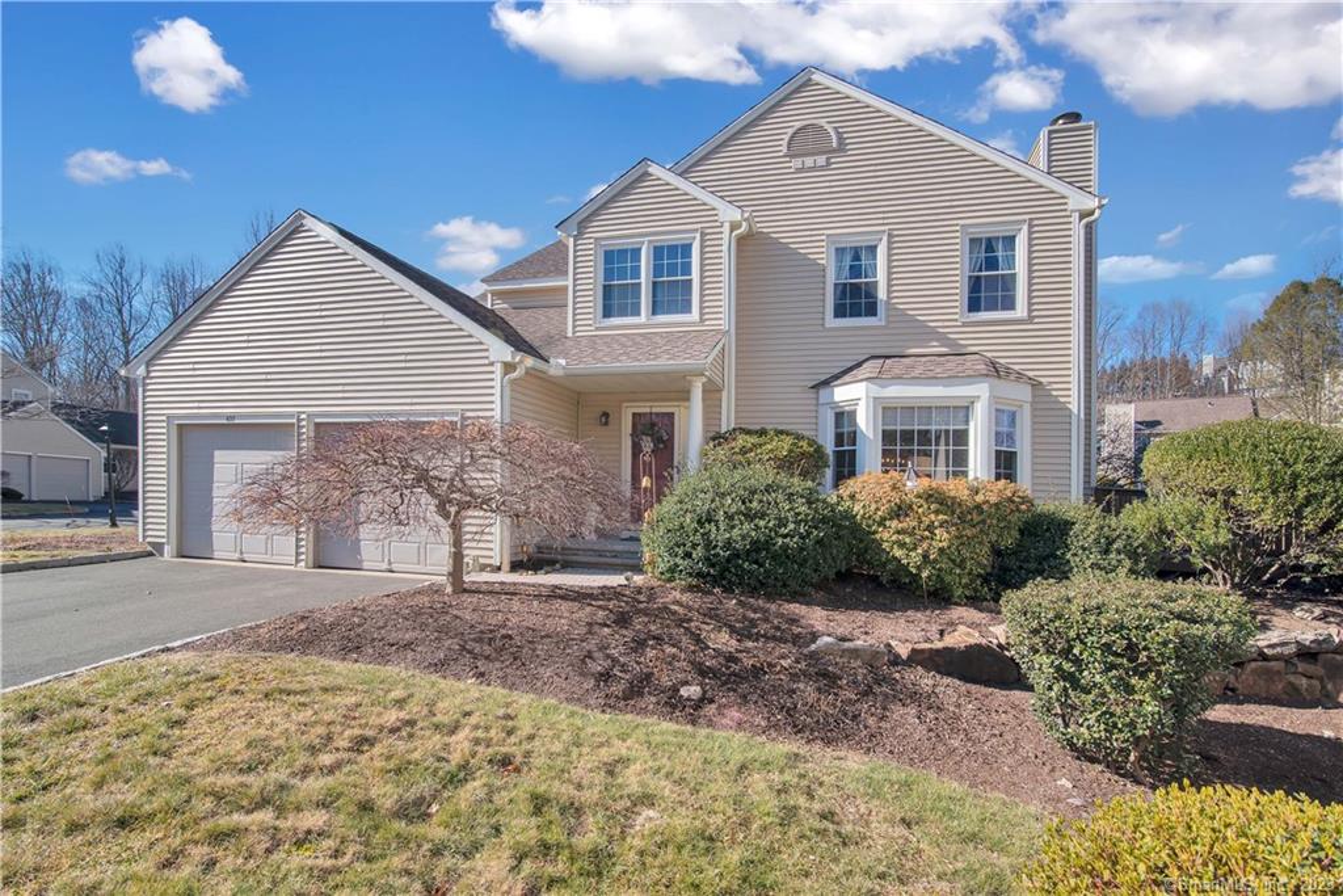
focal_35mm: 16
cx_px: 672
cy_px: 448
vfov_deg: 73.8
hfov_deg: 96.7
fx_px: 597
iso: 200
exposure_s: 1/320
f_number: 9
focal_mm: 16
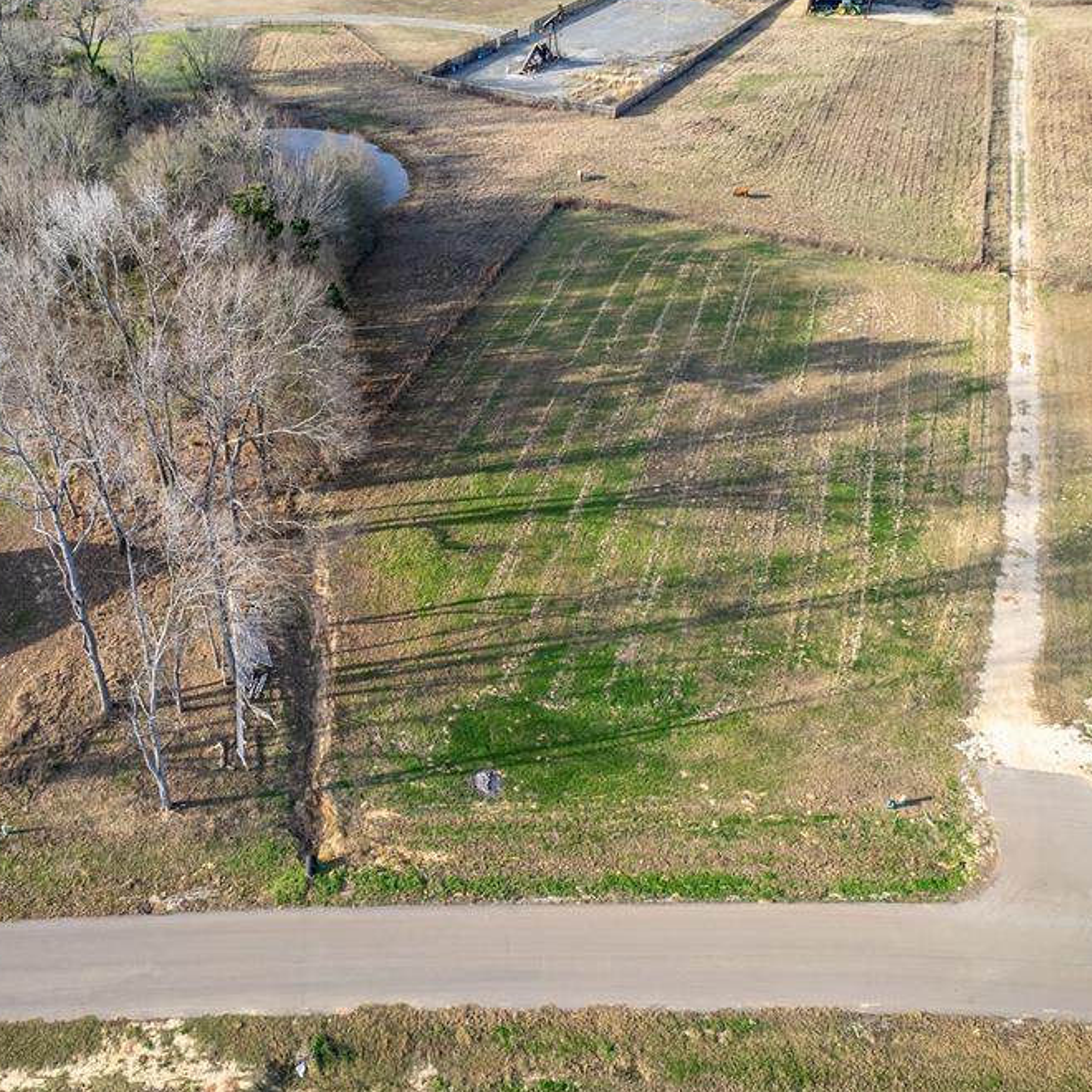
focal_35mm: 29
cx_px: 399
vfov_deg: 55.6
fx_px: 1035
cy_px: 539
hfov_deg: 54.9
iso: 100
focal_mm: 8.38
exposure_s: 1/640
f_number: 2.8
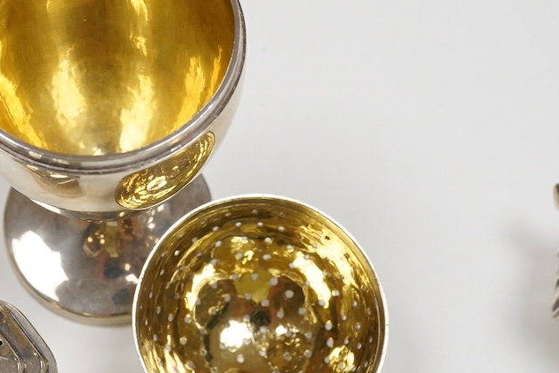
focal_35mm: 80
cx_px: 217
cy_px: 175
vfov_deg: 17.1
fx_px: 1242
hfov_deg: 25.3
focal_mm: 30
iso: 2500
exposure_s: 1/160
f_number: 16
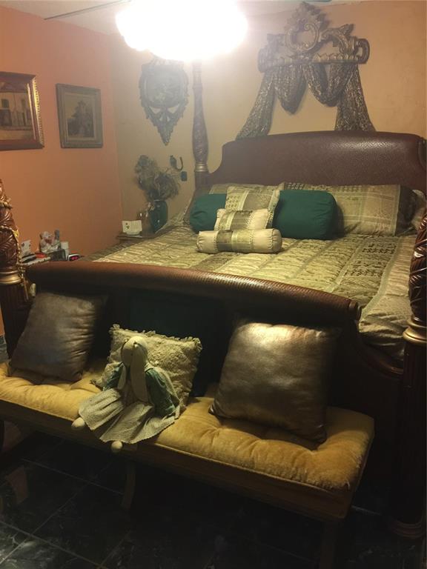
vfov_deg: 61.7
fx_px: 477
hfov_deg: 48.2
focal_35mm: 29
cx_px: 214
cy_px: 284
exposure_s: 1/15
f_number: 2.2
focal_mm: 4.15
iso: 160
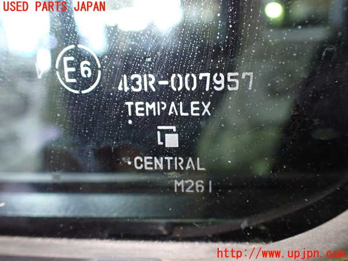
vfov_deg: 46.8
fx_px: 302
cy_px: 130
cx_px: 174
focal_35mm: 30
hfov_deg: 60.0
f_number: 2.3
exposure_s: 1/40
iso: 800
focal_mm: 5.4
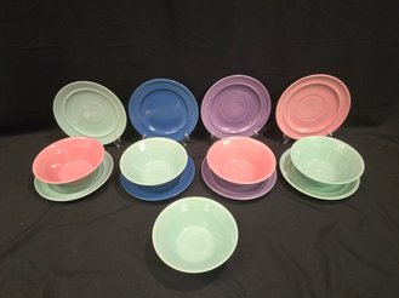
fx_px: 276
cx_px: 198
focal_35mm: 24
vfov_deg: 56.7
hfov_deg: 71.7
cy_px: 154
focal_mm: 6.3
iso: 800
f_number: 1.7
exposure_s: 1/120
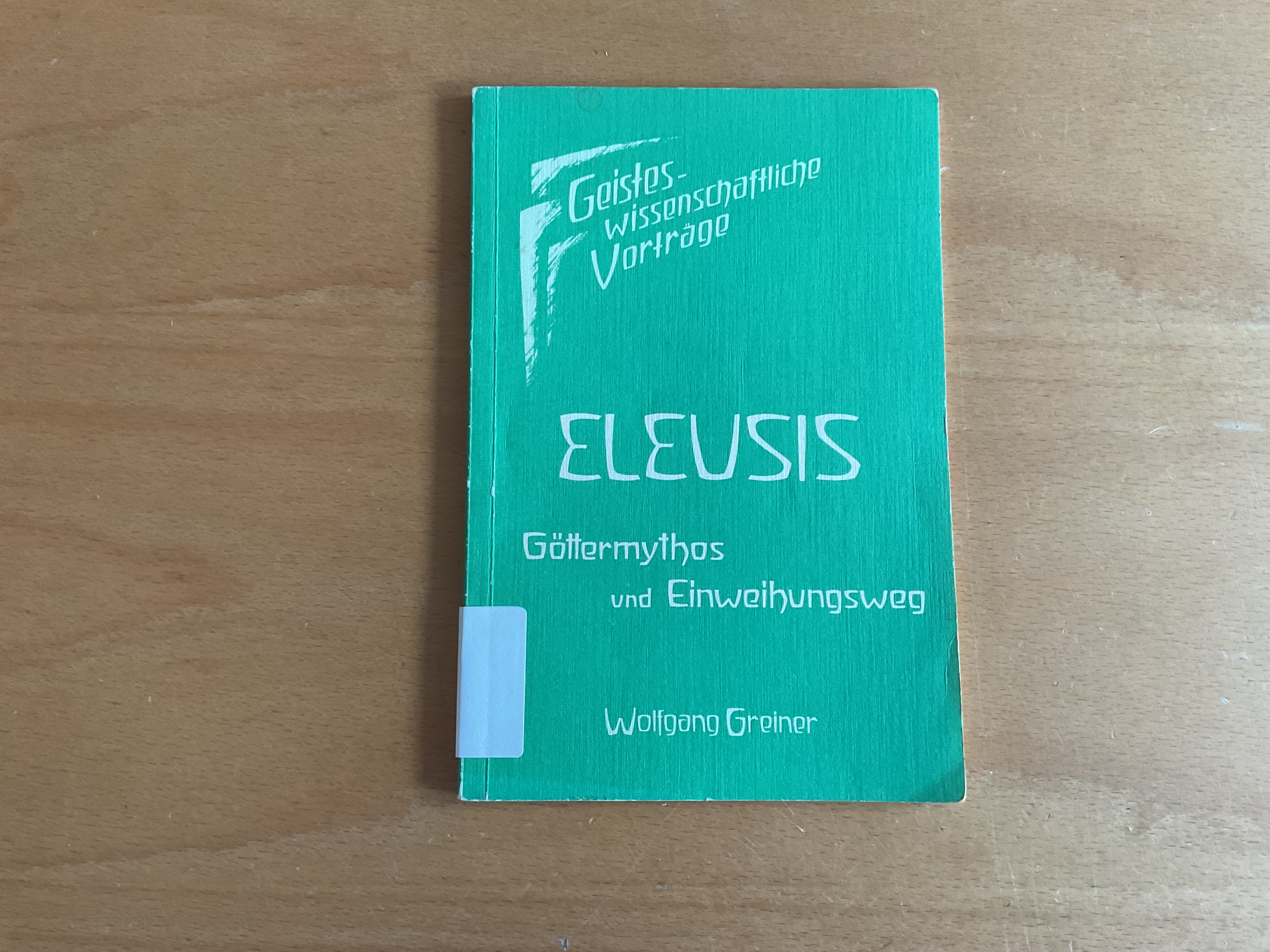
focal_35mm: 29
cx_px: 635
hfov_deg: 61.7
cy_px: 476
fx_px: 1064
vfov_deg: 48.2
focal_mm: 3
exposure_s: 1/60
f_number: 1.8
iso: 125
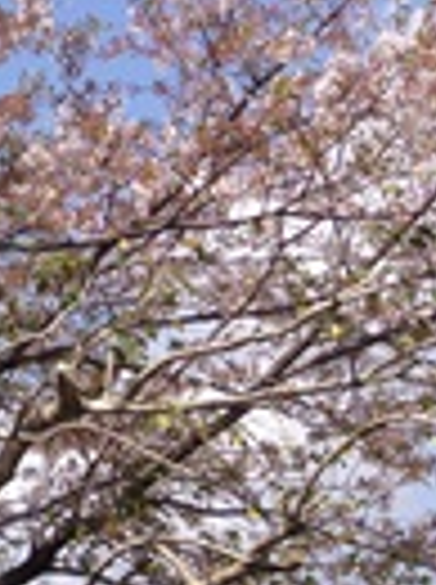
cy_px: 68
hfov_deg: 11.0
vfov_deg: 16.1
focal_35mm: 121
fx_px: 2039
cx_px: -458
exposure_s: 1/1672
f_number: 2.4
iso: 64
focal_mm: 4.28
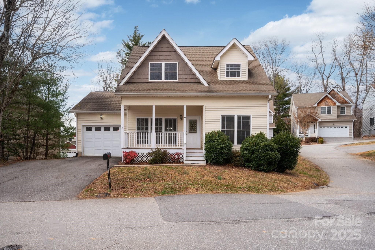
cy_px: 125
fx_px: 229
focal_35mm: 22
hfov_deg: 78.6
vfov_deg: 57.1
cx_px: 188
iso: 200
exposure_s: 1/125
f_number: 8
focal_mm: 22
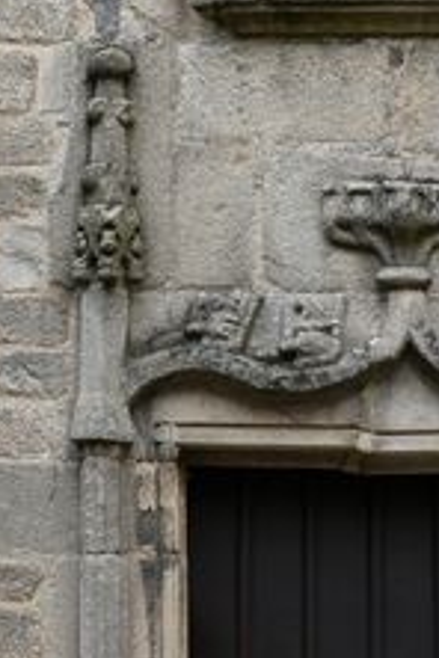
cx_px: 375
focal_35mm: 158
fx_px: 2890
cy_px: 382
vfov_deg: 13.0
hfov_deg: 8.7
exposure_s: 1/250
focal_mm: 50
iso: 640
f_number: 5
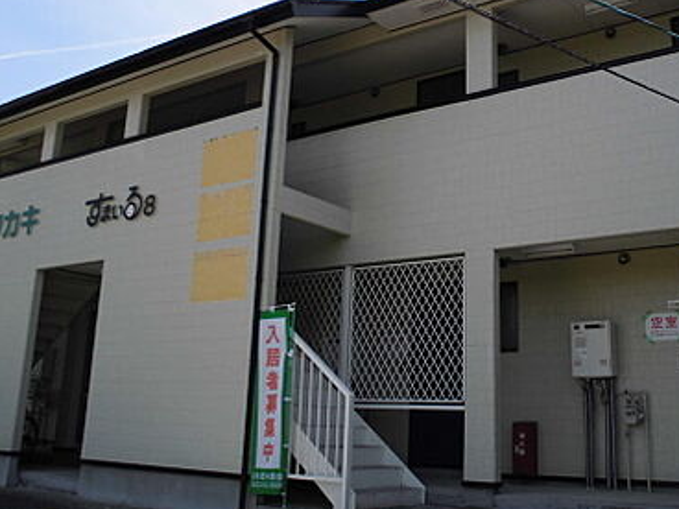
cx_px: 406
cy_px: 180
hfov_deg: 46.5
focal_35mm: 40
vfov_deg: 35.7
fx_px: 785
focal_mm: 5.3
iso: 100
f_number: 3.7
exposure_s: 1/400
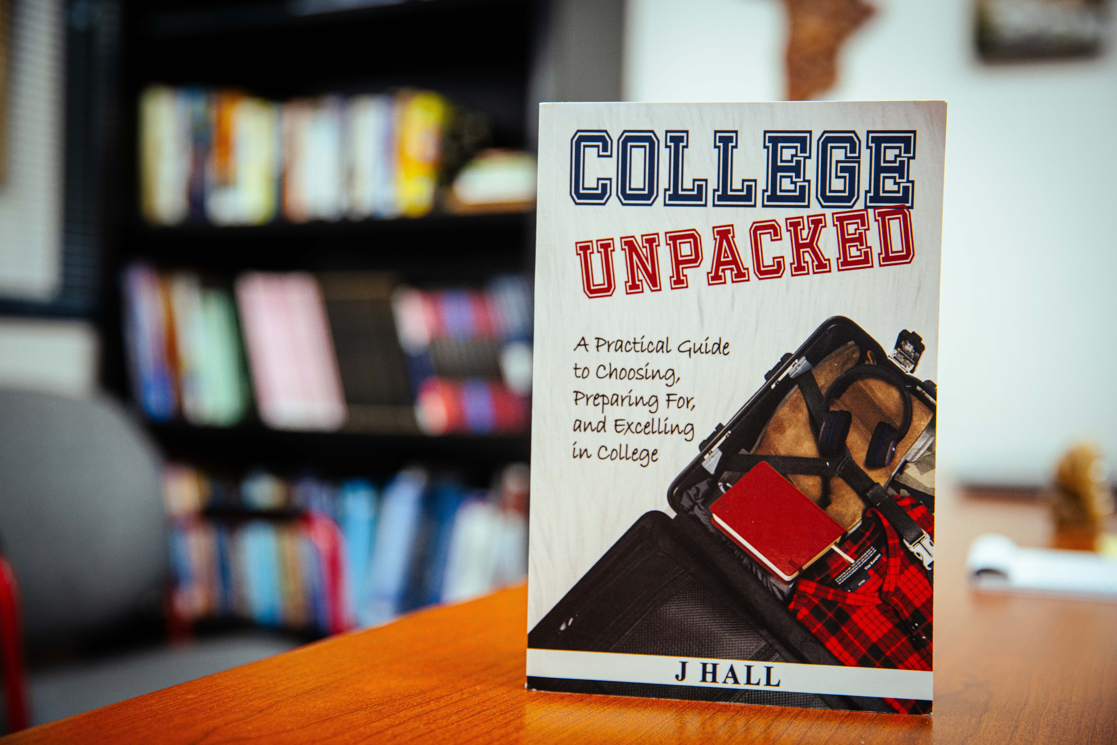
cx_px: 558
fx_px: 1396
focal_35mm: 45
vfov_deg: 29.9
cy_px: 372
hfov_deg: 43.6
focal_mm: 45
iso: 800
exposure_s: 1/100
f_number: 2.8
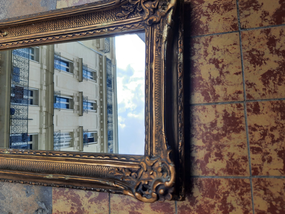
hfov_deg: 69.4
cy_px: 107
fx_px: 206
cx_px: 142
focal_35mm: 25
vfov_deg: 54.9
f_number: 2
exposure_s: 1/559
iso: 32
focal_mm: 4.6
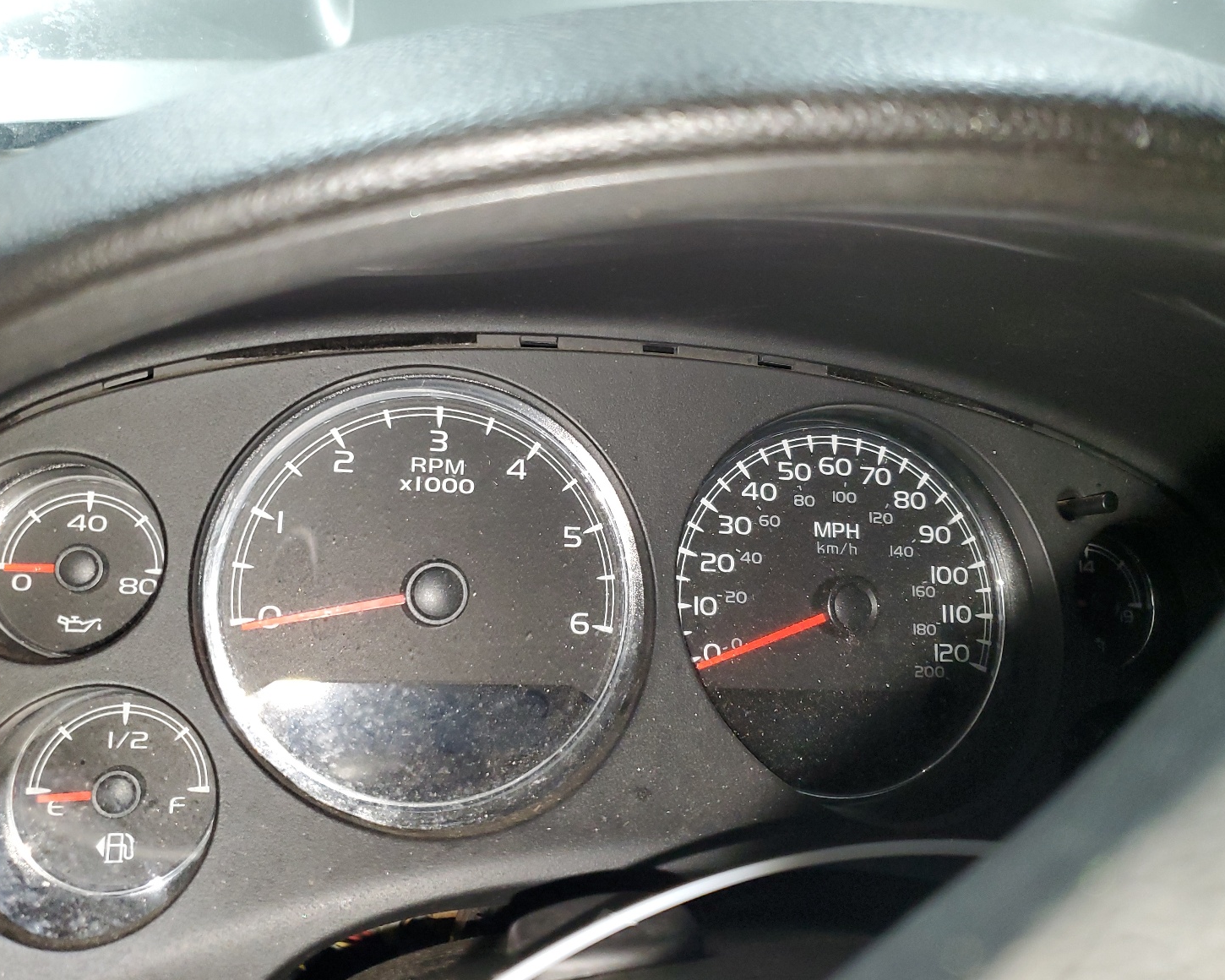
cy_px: 487
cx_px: 569
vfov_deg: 51.5
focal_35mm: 28
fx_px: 1015
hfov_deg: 62.1
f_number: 1.5
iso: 230
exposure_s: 1/60.2
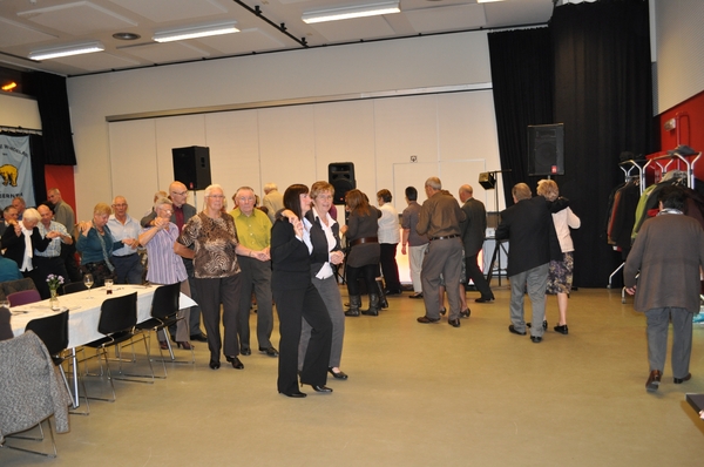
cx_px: 352
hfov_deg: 62.0
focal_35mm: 30
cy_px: 234
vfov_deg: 43.5
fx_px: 586
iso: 800
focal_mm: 20
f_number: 3.8
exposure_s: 1/60
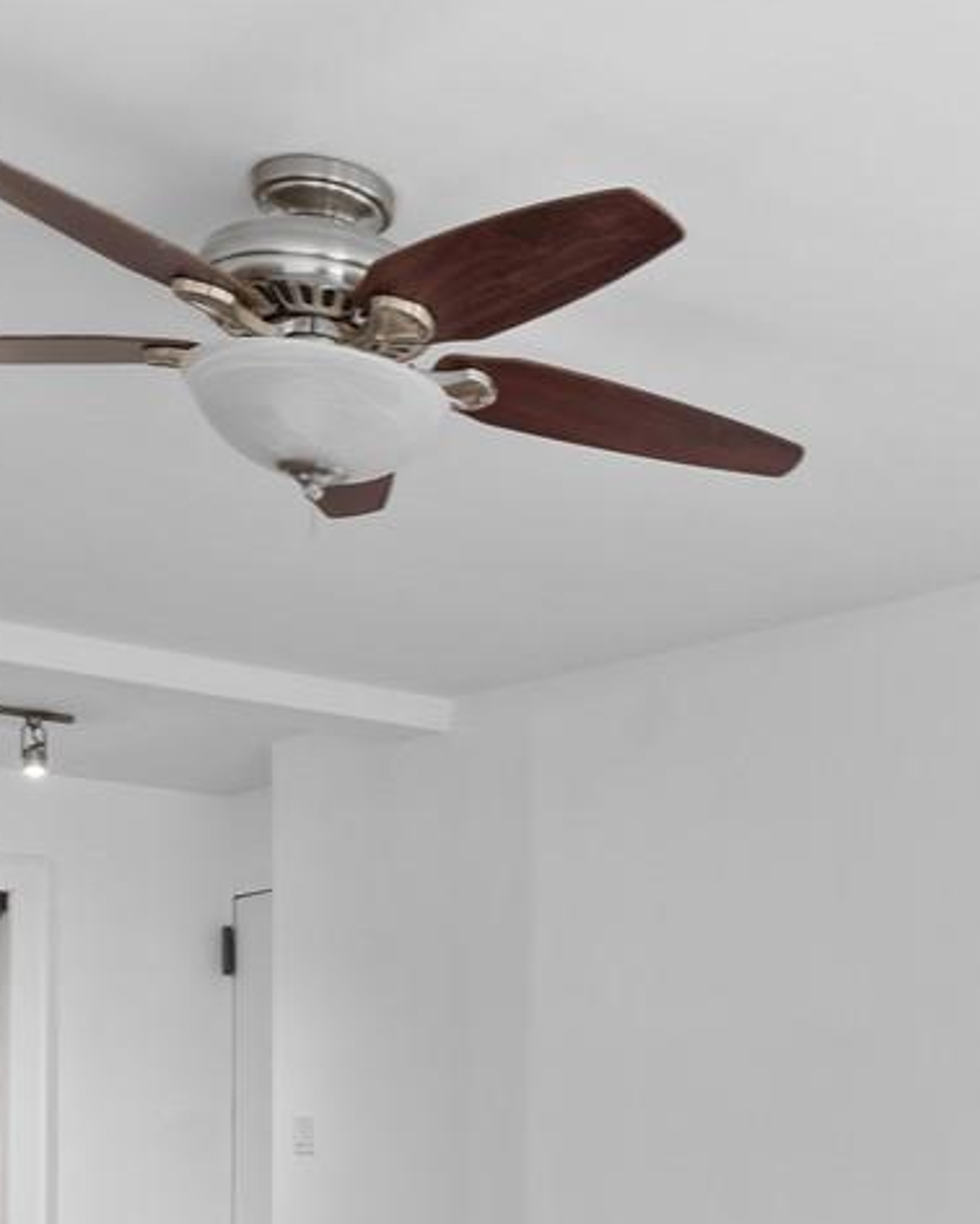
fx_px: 2065
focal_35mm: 57
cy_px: 1137
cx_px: 1102
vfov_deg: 31.2
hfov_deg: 24.7
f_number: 10
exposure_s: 1/2.5
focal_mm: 14
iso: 500
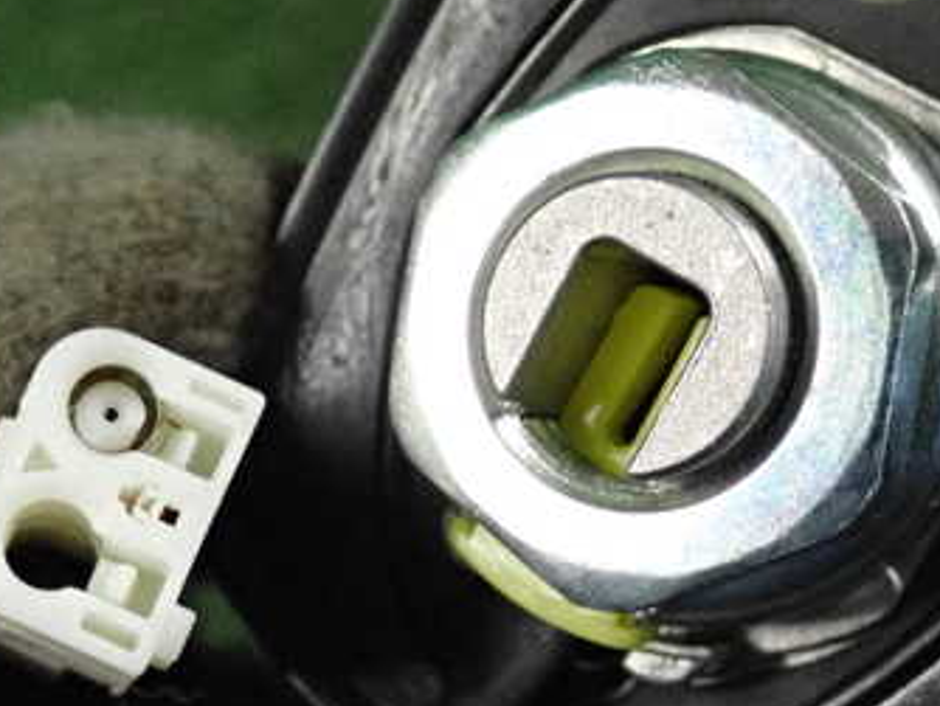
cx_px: 445
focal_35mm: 97
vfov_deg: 15.3
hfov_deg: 20.2
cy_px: 385
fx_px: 2636
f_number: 3.3
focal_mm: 9.65
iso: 2500
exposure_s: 1/125
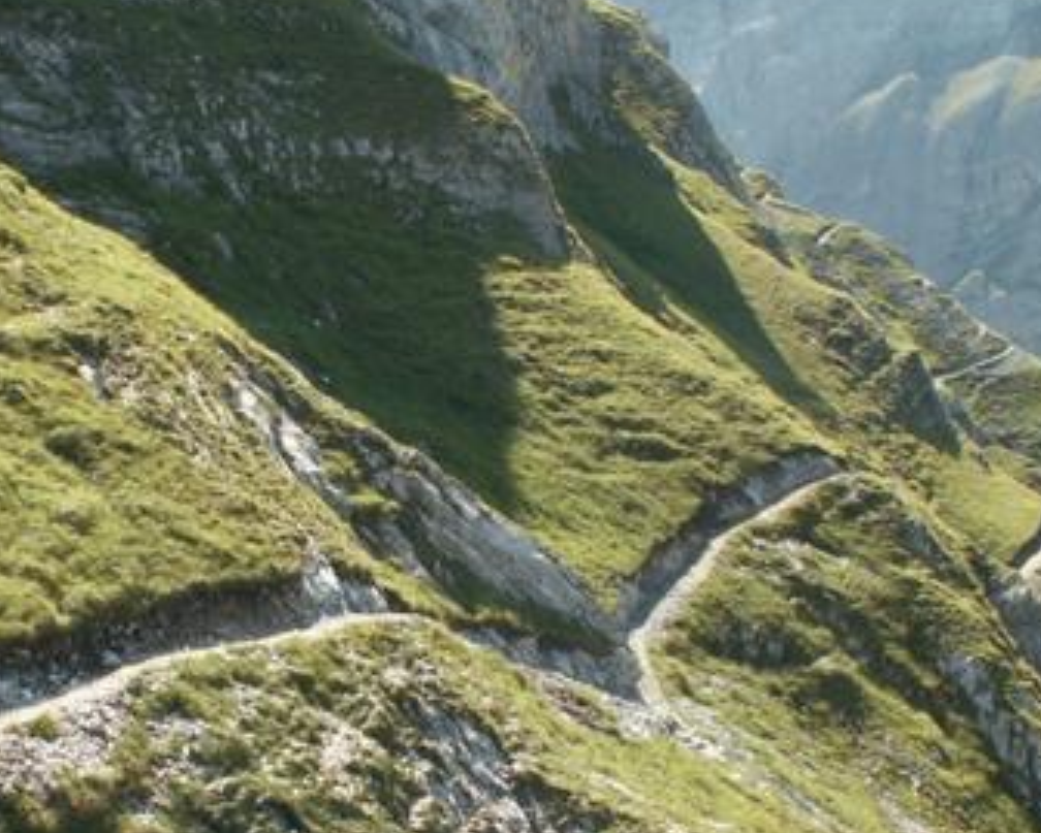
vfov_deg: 23.4
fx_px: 2003
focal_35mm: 65
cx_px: 418
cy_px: 551
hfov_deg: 29.1
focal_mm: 5.86
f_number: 5
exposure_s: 1/100
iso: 50
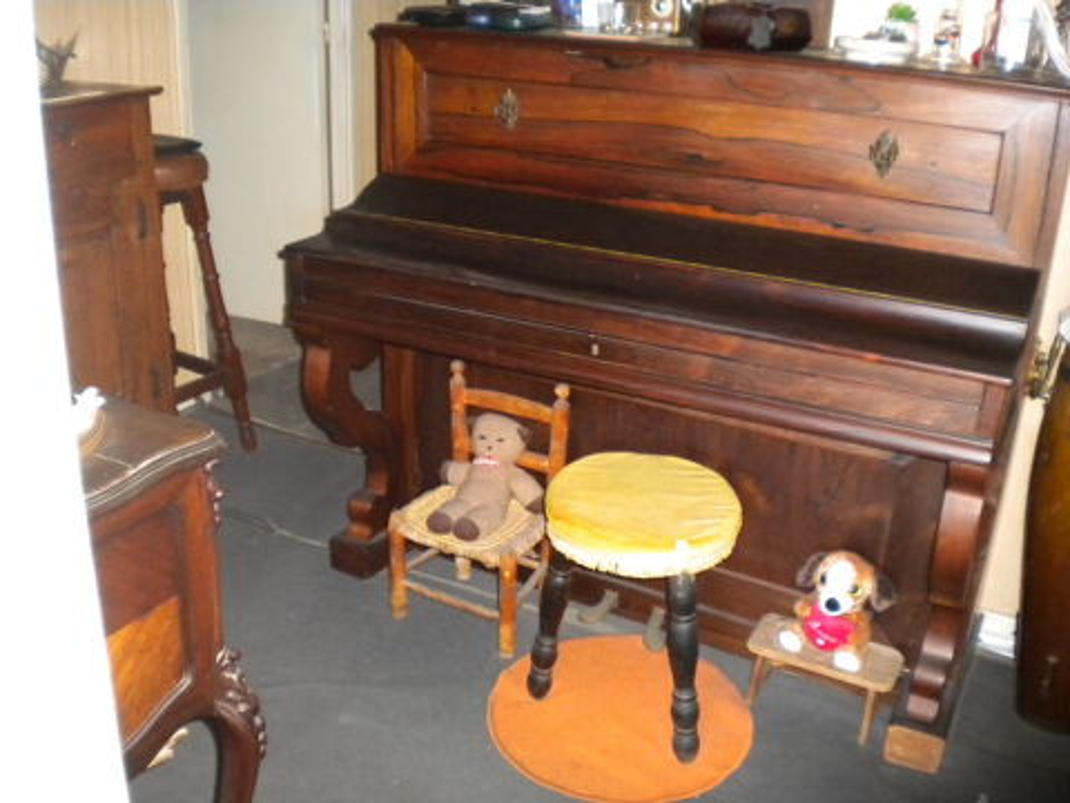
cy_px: 402
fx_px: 1082
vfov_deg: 40.7
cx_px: 535
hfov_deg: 52.6
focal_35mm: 35
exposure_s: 1/30
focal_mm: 6.3
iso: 400
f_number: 3.1
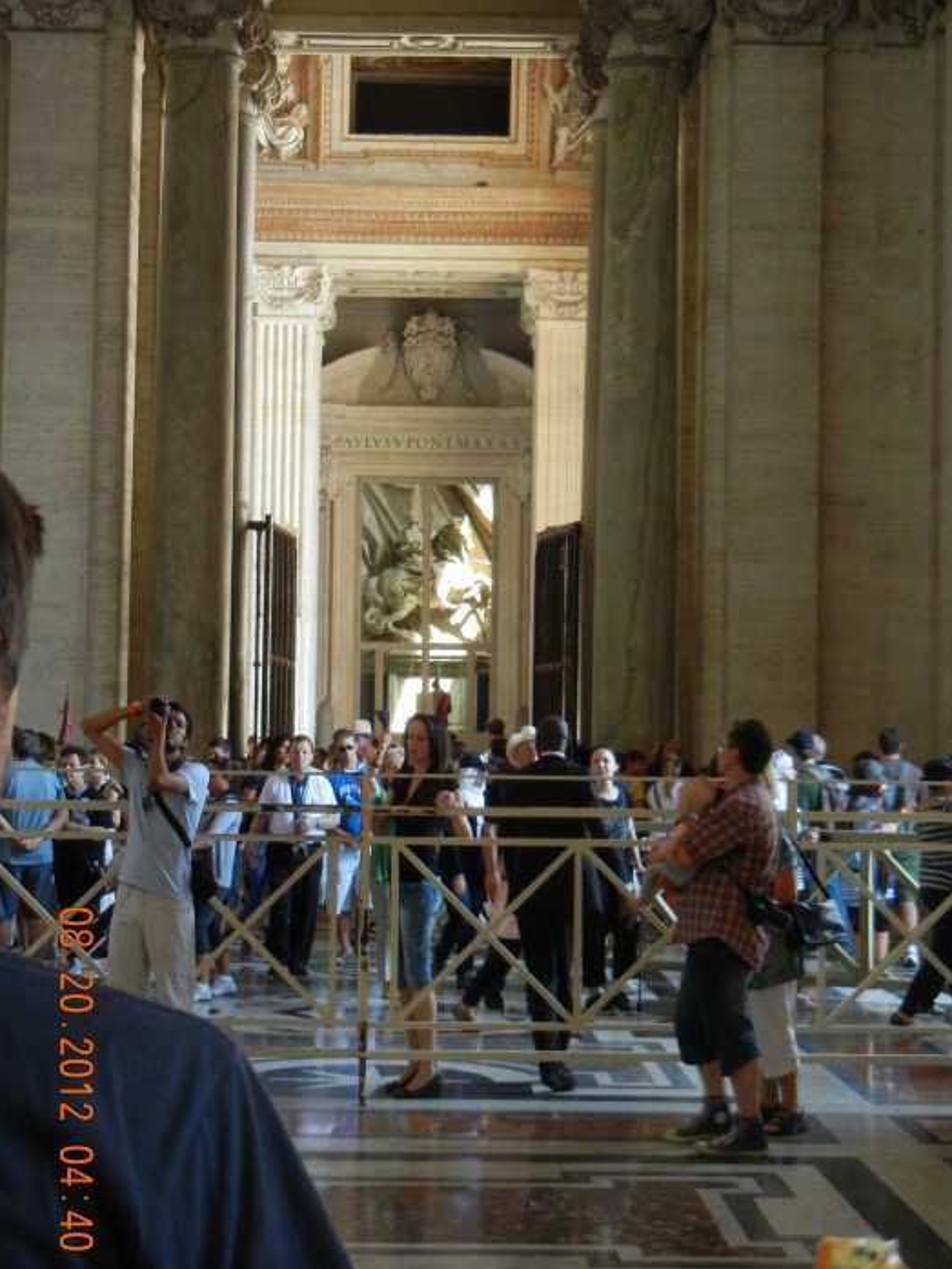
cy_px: 637
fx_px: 2383
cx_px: 491
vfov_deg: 29.8
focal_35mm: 65
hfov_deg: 22.6
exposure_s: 1/58.6
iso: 368
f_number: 4
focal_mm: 10.6
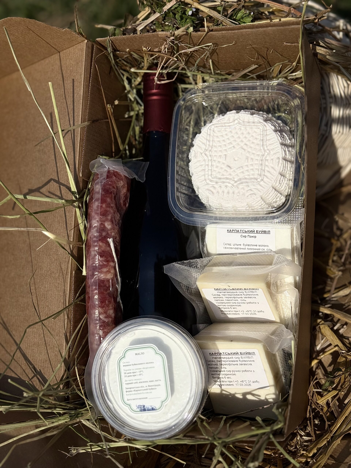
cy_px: 234
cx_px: 176
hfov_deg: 30.3
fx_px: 649
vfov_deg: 39.7
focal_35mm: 48
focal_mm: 6.76
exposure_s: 1/27778
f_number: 1.78
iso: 50
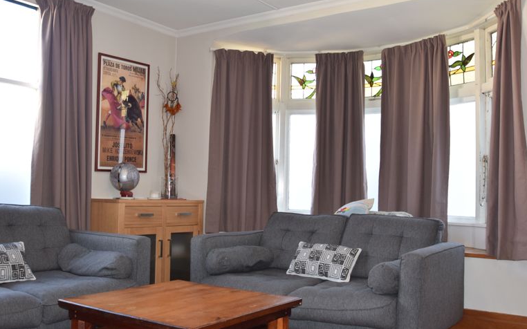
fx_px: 531
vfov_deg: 34.4
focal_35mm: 37
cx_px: 264
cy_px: 171
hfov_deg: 52.8
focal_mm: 24
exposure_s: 1/100
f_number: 5
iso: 800
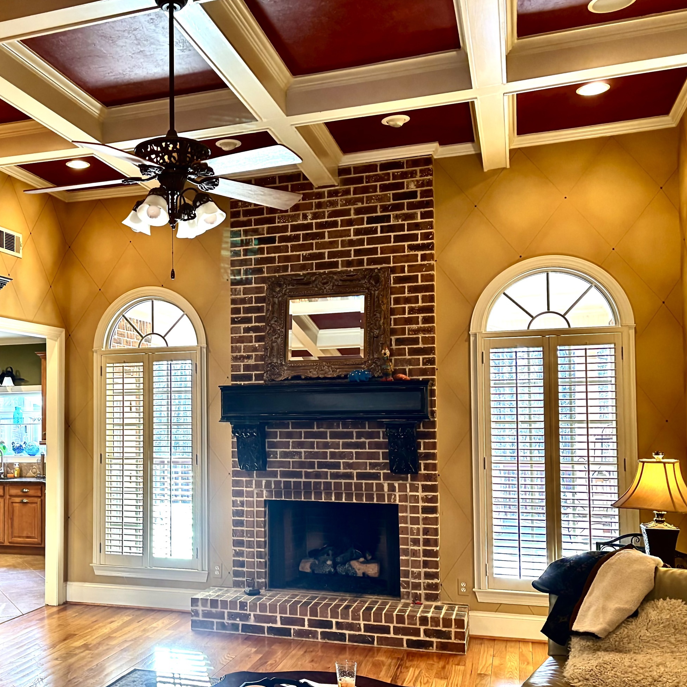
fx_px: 808
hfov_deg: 45.0
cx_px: 202
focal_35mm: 36
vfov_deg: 45.9
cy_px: 394
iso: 200
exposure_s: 1/60
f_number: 1.6
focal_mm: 5.96
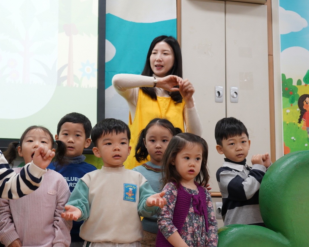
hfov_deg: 27.9
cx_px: 133
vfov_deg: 22.5
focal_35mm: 68
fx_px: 622
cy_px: 123
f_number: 5.6
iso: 2500
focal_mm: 60
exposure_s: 1/125
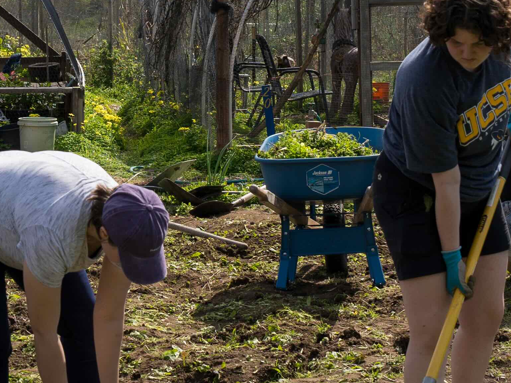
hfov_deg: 15.0
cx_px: 210
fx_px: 1934
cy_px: 23
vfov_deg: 11.2
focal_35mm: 131
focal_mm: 35
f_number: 5
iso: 100
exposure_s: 1/1000
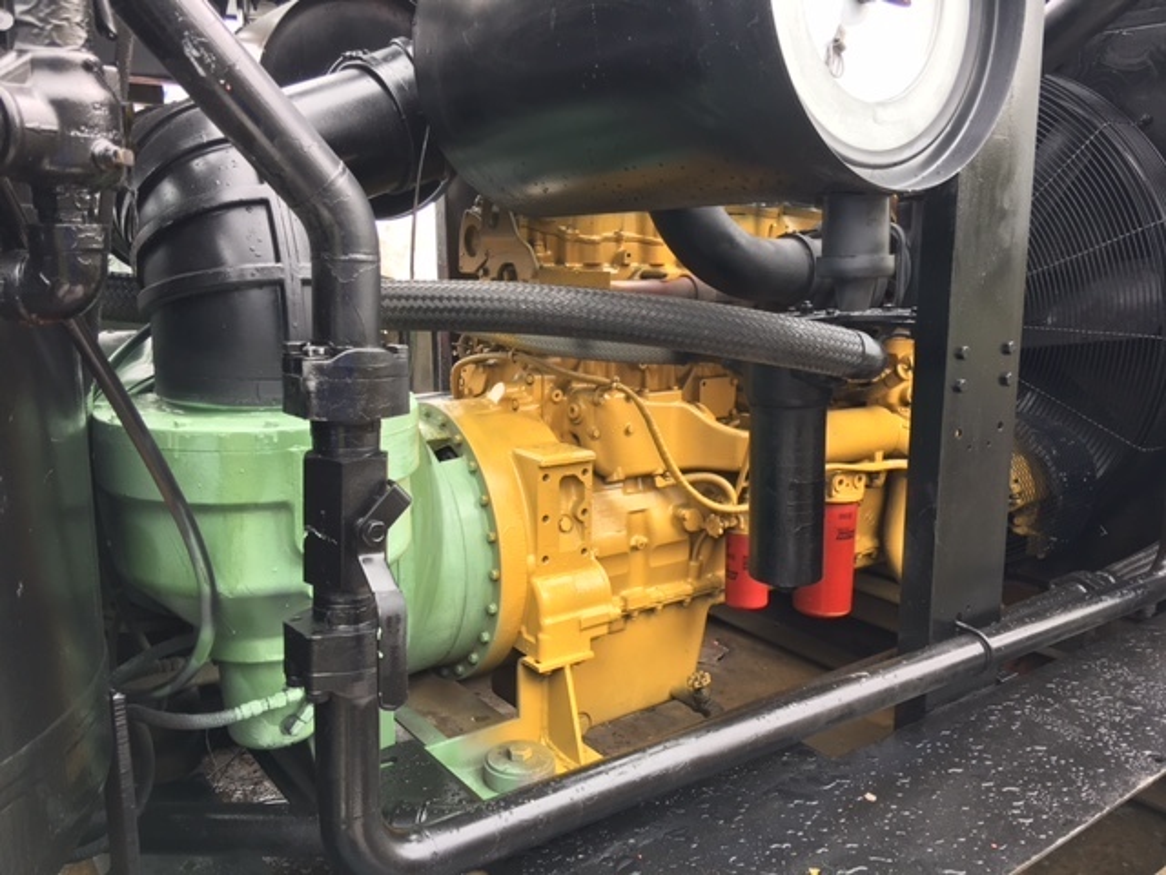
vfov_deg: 48.2
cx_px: 583
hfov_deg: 61.7
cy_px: 438
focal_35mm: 29
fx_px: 977
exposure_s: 1/120
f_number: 2.2
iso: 40
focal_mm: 4.15
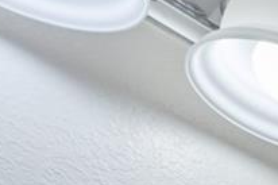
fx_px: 841
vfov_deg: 8.3
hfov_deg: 10.4
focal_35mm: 109
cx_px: 908
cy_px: 694
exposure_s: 1/15
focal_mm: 14
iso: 200
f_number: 9
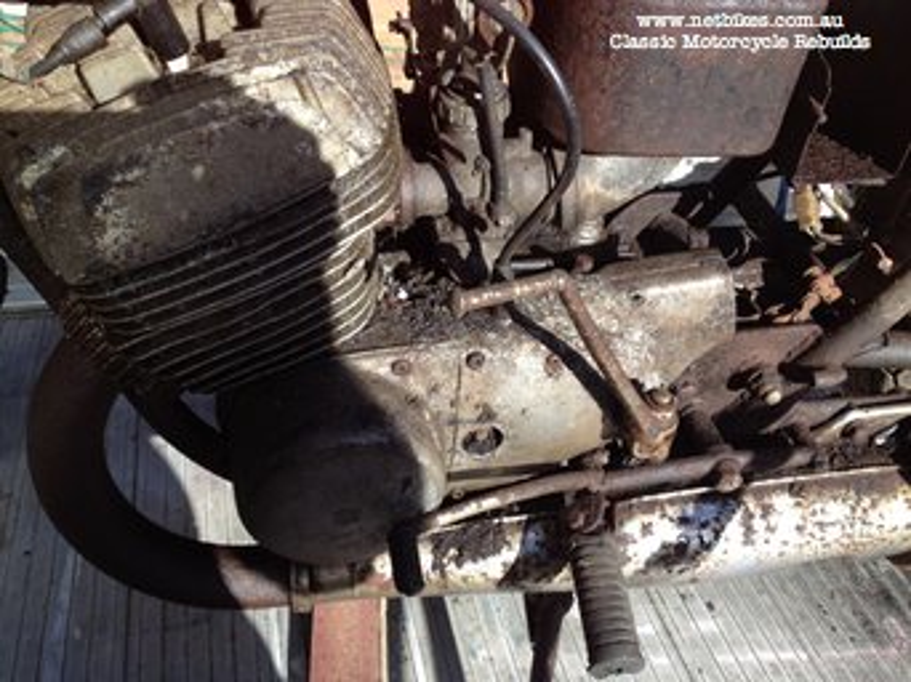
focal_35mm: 35
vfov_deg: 40.7
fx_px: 920
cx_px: 456
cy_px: 341
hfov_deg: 52.7
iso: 64
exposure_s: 1/472
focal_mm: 4.28
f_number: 2.4
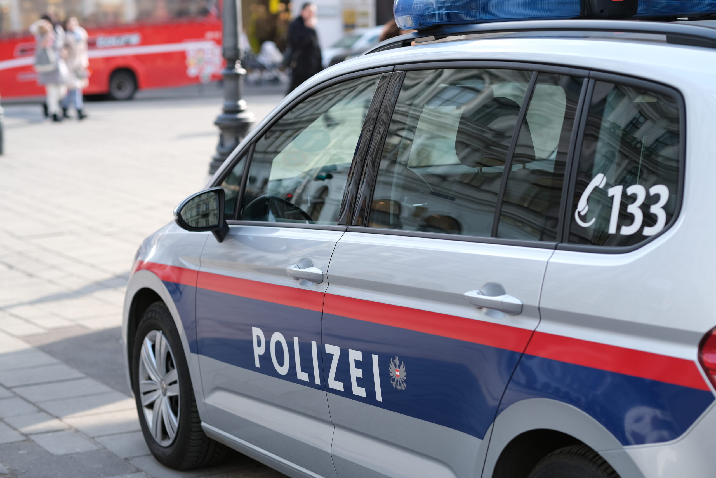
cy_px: 239
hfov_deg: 24.2
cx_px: 358
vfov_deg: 16.3
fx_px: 1671
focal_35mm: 84
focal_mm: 56
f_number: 2.5
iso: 200
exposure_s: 1/500
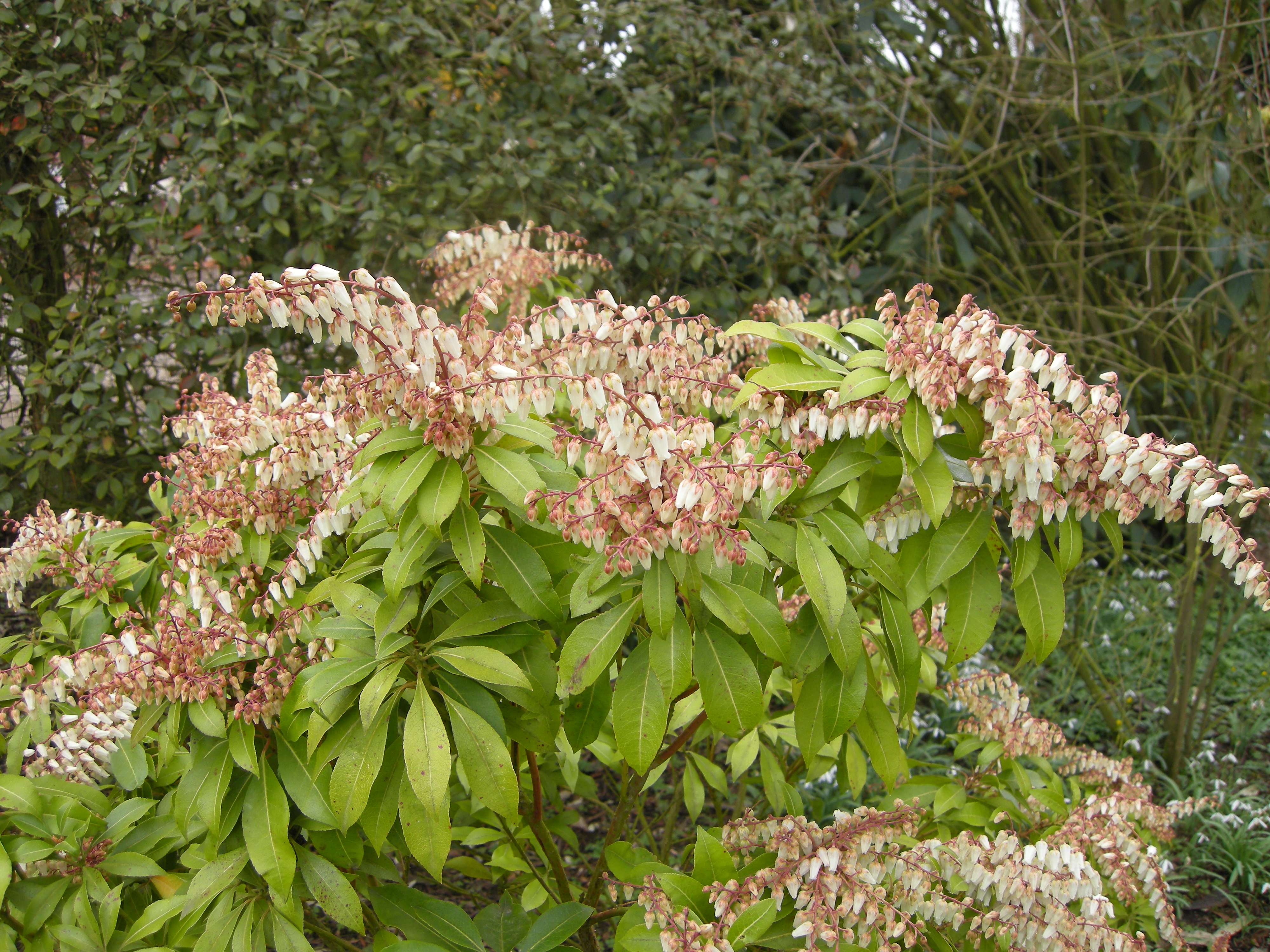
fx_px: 1284
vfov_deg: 40.7
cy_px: 476
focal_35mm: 35
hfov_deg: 52.6
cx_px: 635
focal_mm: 7.5
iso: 64
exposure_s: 1/54.3
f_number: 3.4
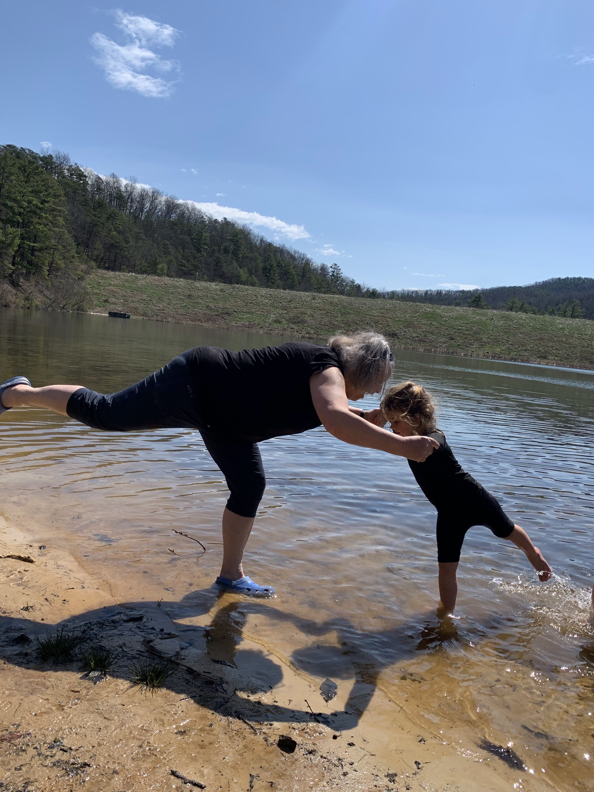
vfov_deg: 65.3
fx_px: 618
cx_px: 294
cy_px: 400
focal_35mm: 27
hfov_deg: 51.4
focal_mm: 4.25
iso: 25
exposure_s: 1/3185
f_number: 1.8
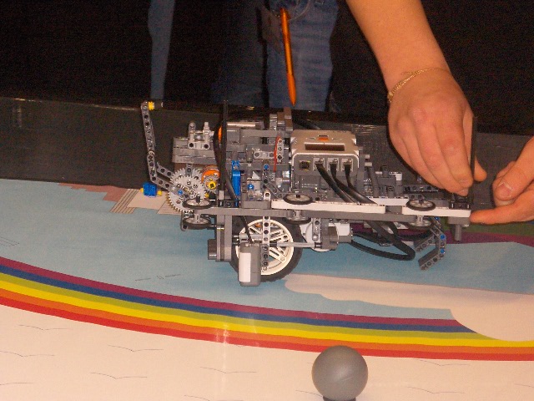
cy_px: 200
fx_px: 1805
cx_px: 267
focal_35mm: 117
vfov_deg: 12.7
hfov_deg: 16.8
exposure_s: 1/150
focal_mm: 24.2
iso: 67
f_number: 4.5
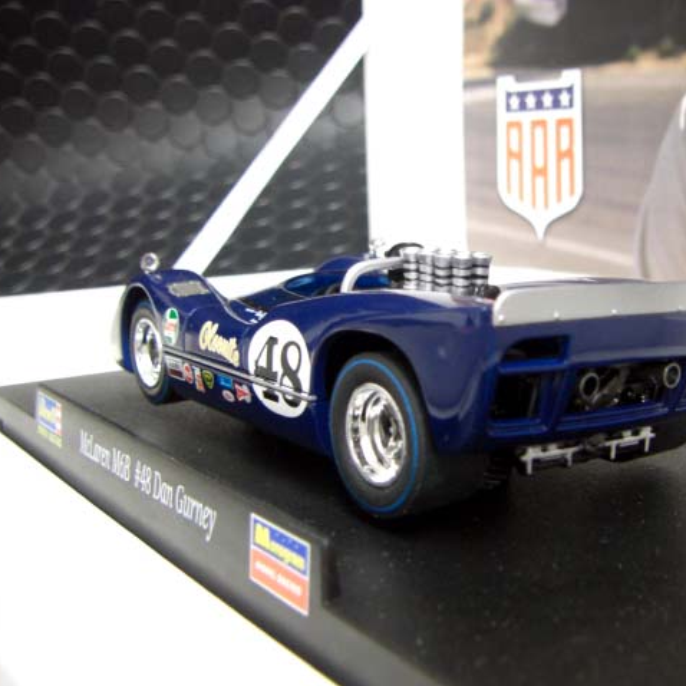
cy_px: 343
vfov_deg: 37.6
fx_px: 1009
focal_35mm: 45
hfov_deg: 37.4
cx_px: 415
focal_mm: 6.3
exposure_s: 1/13
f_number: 3.4
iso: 200
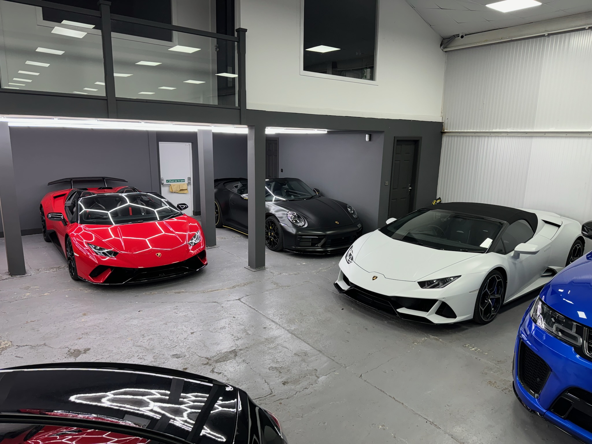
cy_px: 222
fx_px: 410
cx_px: 296
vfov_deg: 56.8
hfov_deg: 71.6
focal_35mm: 24
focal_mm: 6.76
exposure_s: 1/100
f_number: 1.78
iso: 125
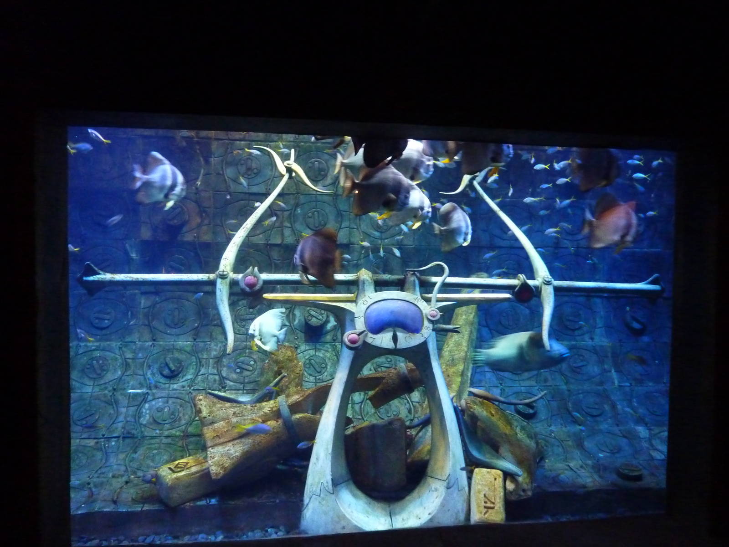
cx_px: 364
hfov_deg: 69.4
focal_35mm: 25
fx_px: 526
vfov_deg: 54.9
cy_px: 274
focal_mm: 4.1
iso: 800
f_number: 3.3
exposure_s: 1/10
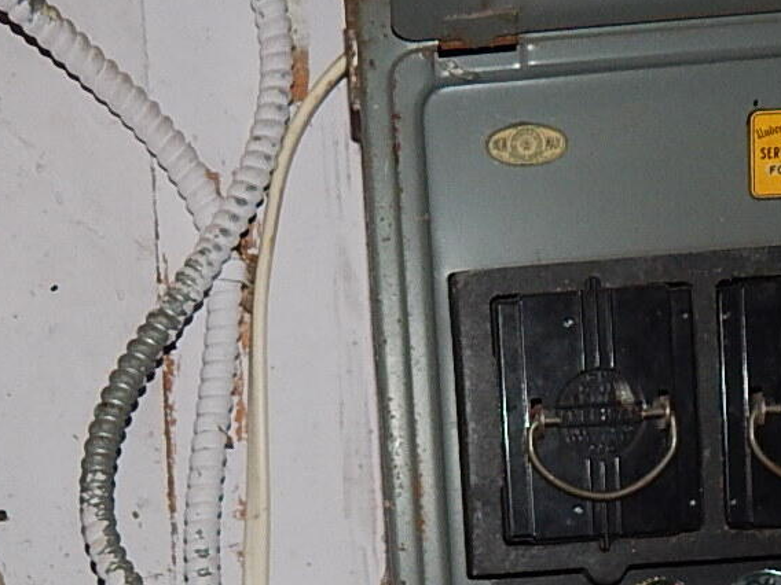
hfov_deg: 31.1
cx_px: 292
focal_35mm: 62
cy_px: 674
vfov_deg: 22.1
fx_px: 1399
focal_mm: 4
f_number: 3
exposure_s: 1/30
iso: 200
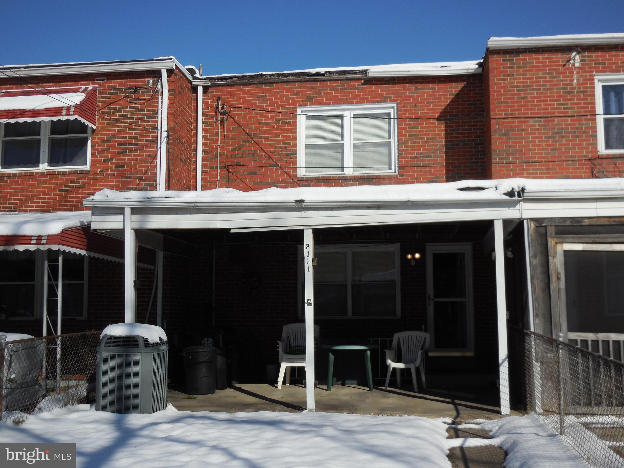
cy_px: 234
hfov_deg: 41.2
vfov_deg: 31.5
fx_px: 829
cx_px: 312
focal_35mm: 46
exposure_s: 1/800
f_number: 7.5
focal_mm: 8.2
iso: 125
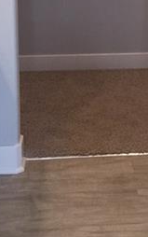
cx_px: 105
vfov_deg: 21.0
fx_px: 600
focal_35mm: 93
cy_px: -37
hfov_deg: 14.0
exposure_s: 1/30
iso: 50
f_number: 2.2
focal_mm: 4.15
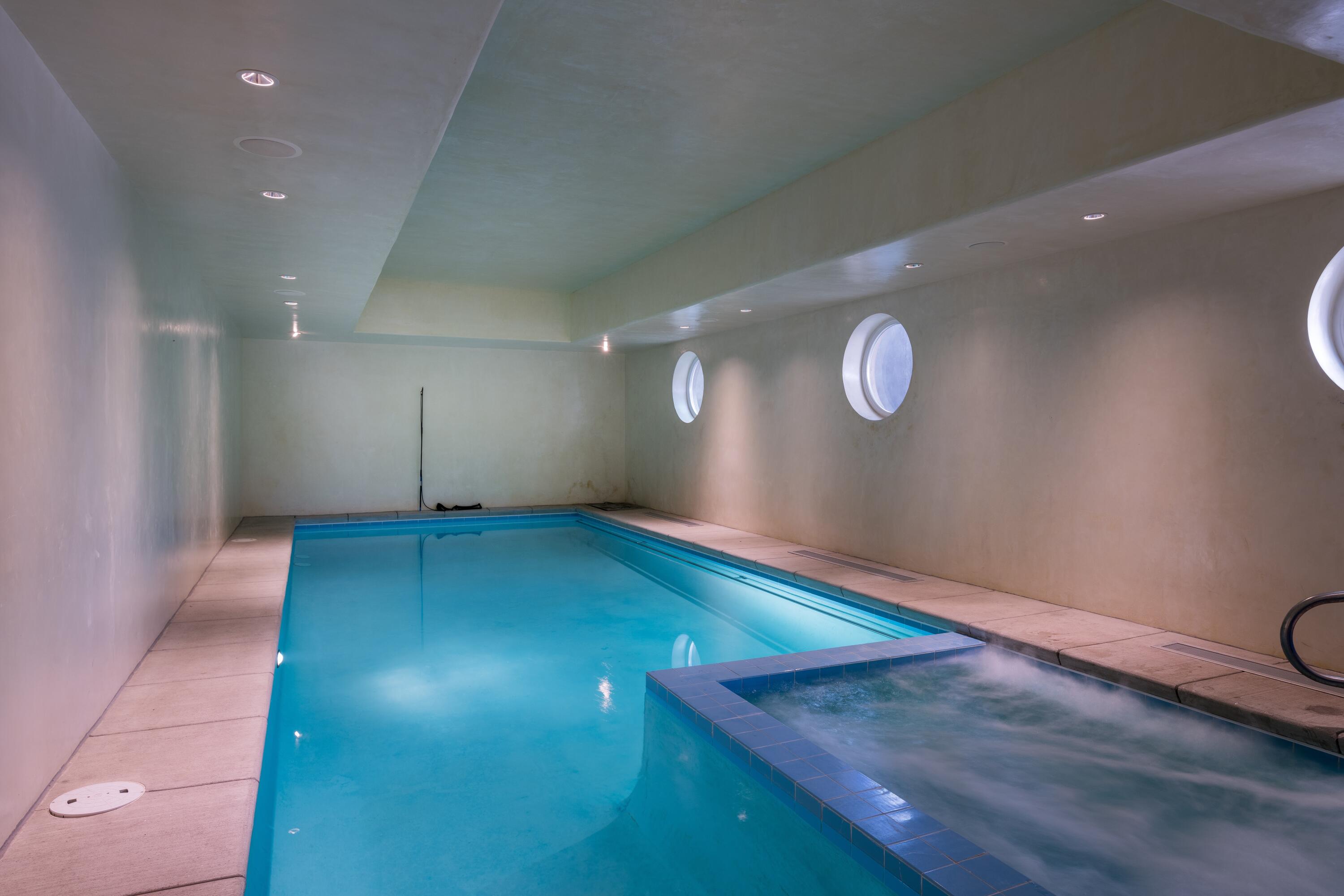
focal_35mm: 21
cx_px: 672
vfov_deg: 59.5
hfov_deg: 81.2
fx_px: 784
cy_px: 448
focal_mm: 21
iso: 64
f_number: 11
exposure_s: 1.6
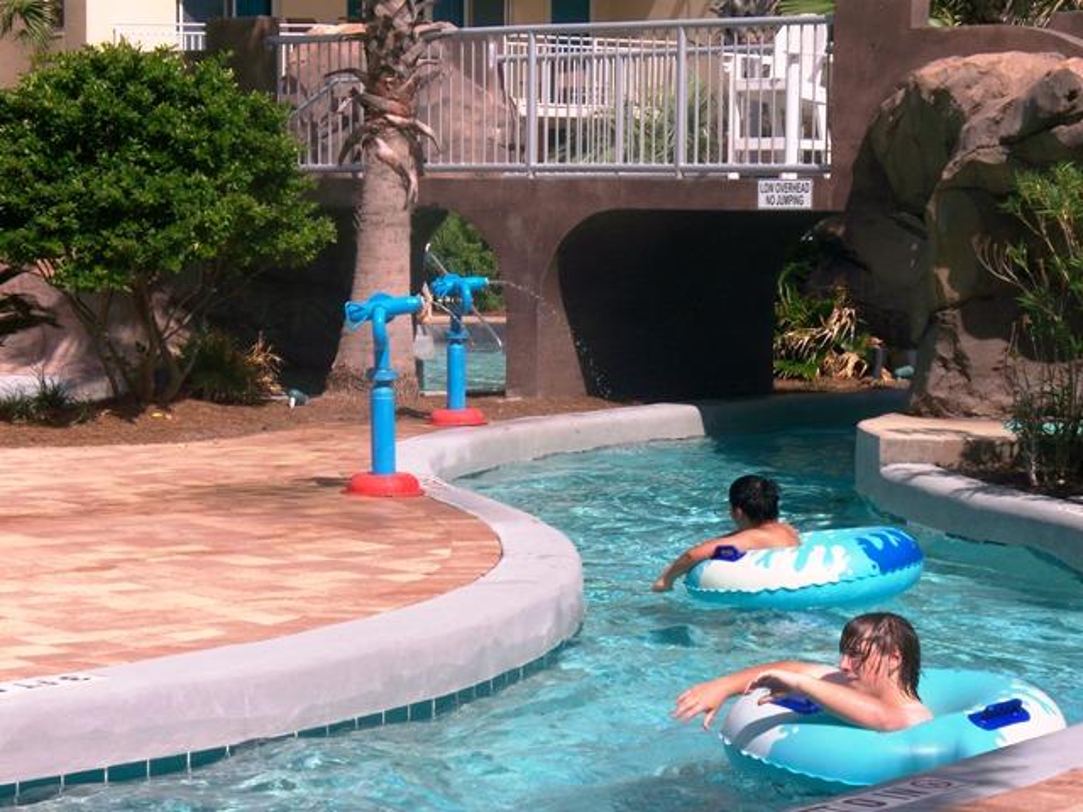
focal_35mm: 105
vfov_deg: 14.1
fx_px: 3285
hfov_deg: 18.7
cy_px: 406
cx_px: 542
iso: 64
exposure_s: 1/500
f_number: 6.3
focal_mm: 22.05
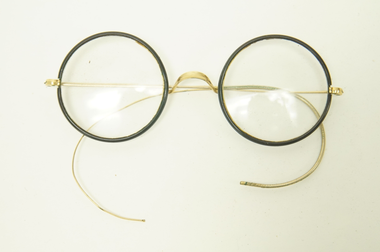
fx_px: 632
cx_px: 190
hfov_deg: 33.4
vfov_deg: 22.5
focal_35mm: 60
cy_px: 126
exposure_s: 1/80
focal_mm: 40
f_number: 5
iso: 2000
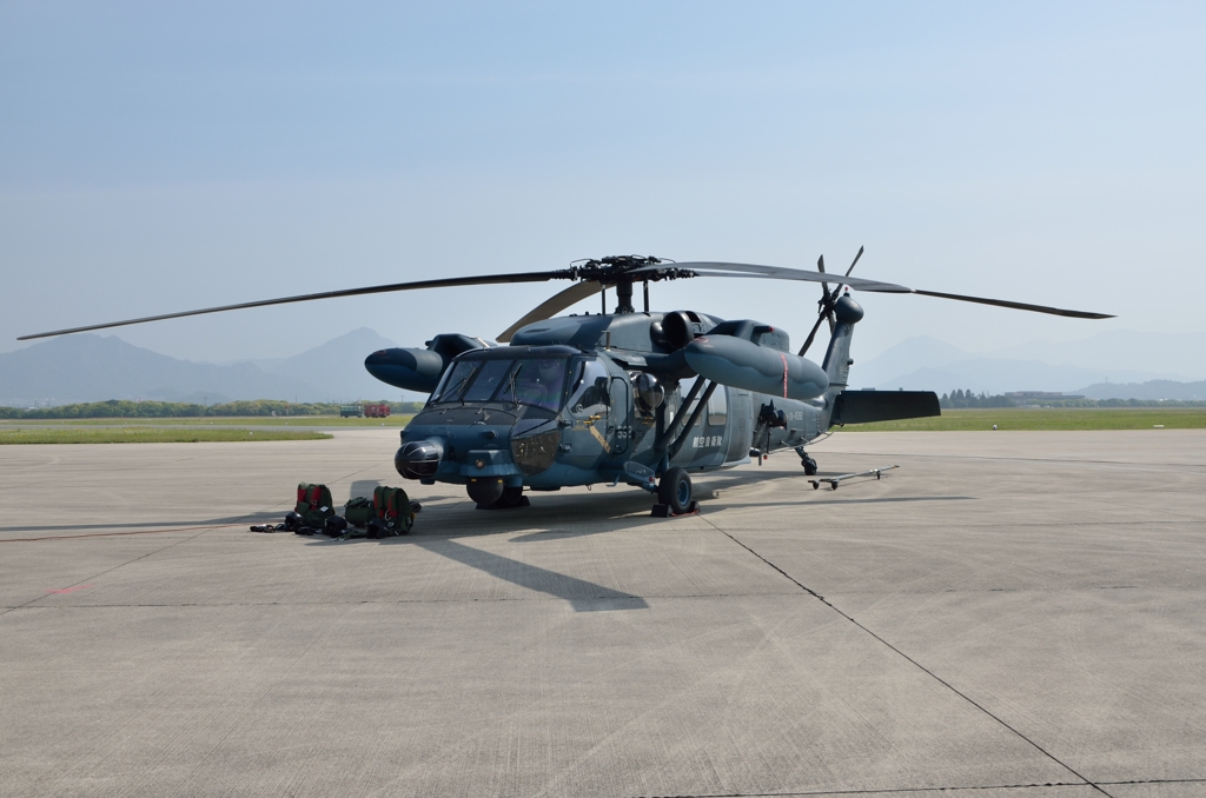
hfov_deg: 53.2
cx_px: 603
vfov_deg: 36.7
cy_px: 399
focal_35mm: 36
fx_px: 1203
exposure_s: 1/320
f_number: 9
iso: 100
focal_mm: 24
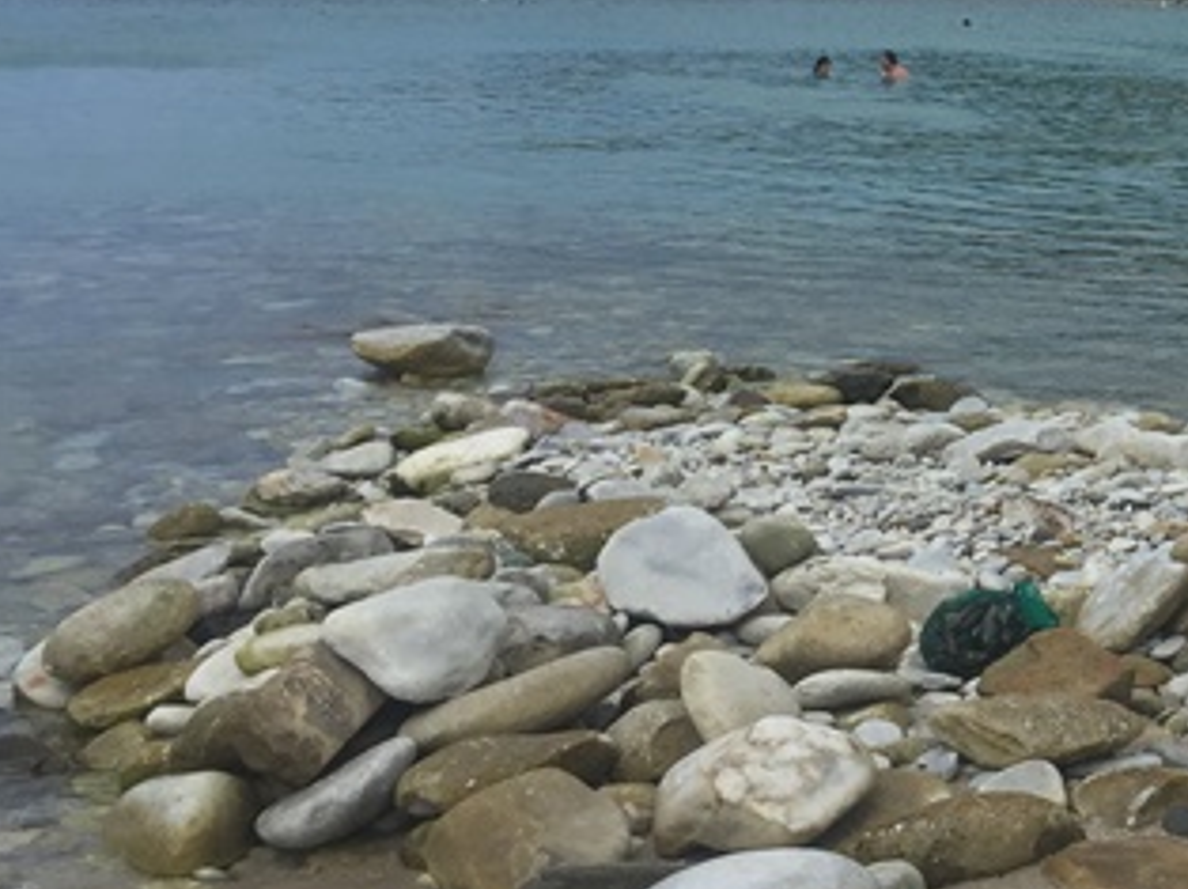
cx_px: 1332
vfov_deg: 19.0
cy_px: -98
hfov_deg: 24.4
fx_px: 2538
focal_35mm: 74
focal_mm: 4.15
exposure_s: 1/2326
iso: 32
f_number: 2.2
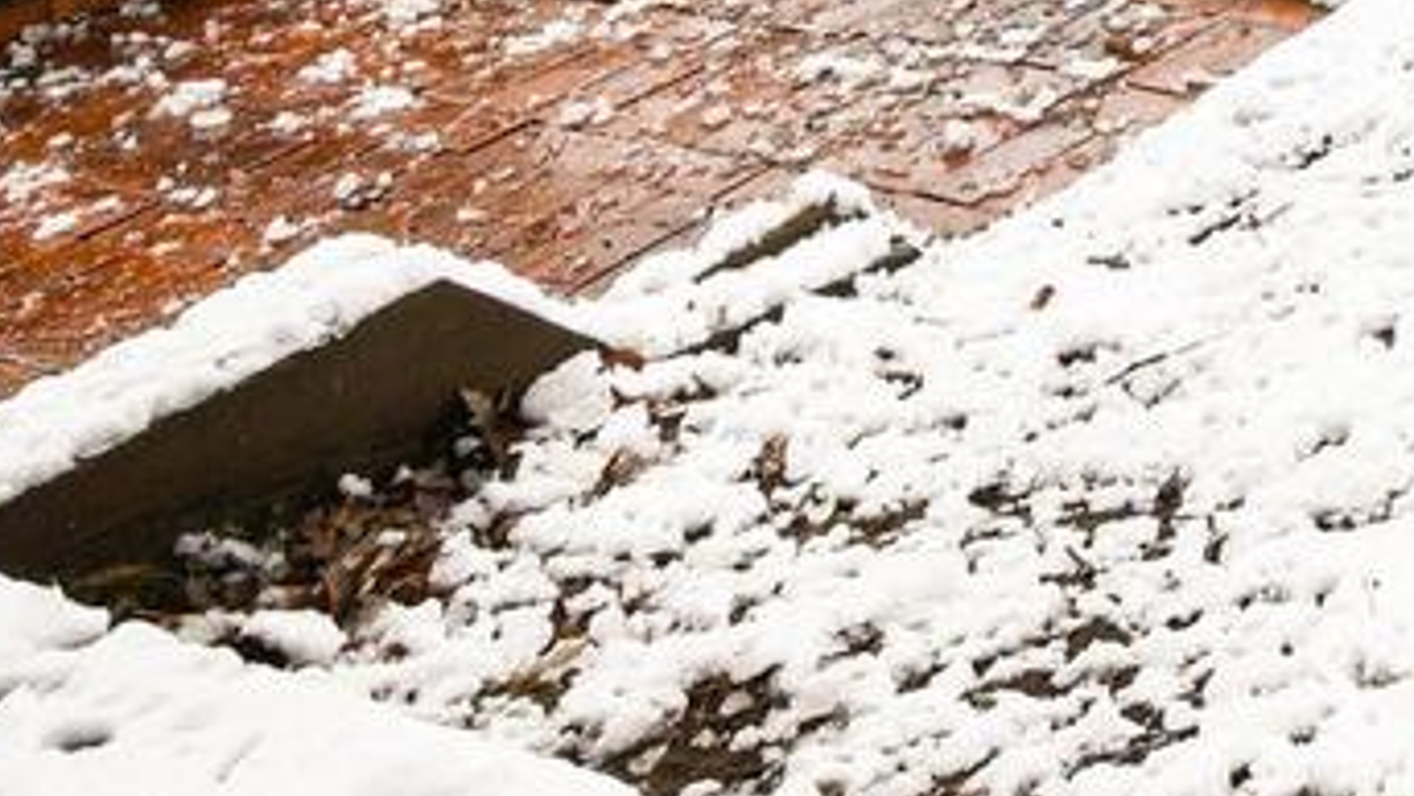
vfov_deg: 14.1
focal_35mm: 66
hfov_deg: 25.2
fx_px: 2475
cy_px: -961
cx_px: 2053
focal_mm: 10
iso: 200
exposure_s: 1/320
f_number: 9
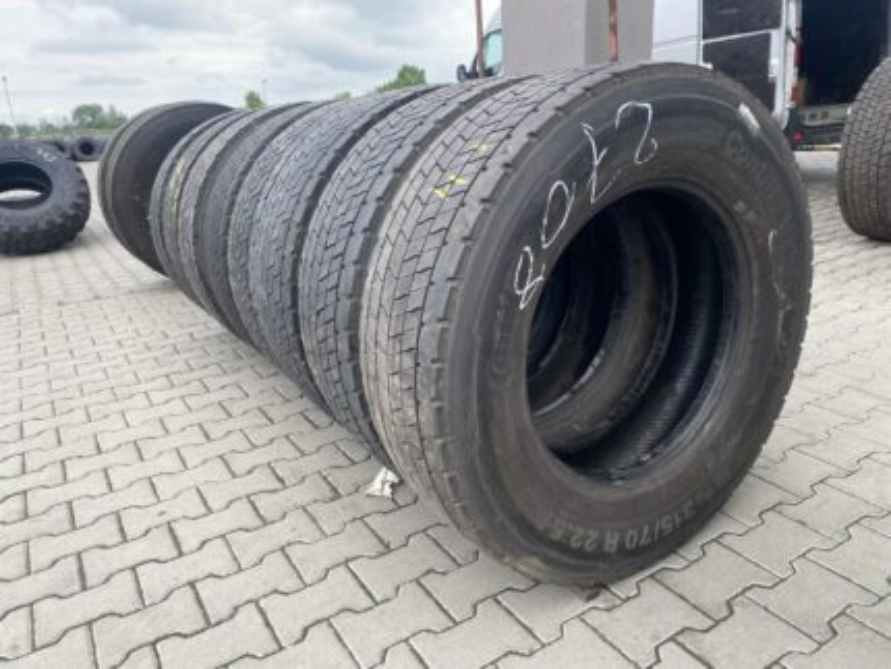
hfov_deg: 67.3
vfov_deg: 53.1
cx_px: 446
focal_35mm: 26
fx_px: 670
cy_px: 334
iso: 32
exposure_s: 1/456
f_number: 1.8
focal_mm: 4.25
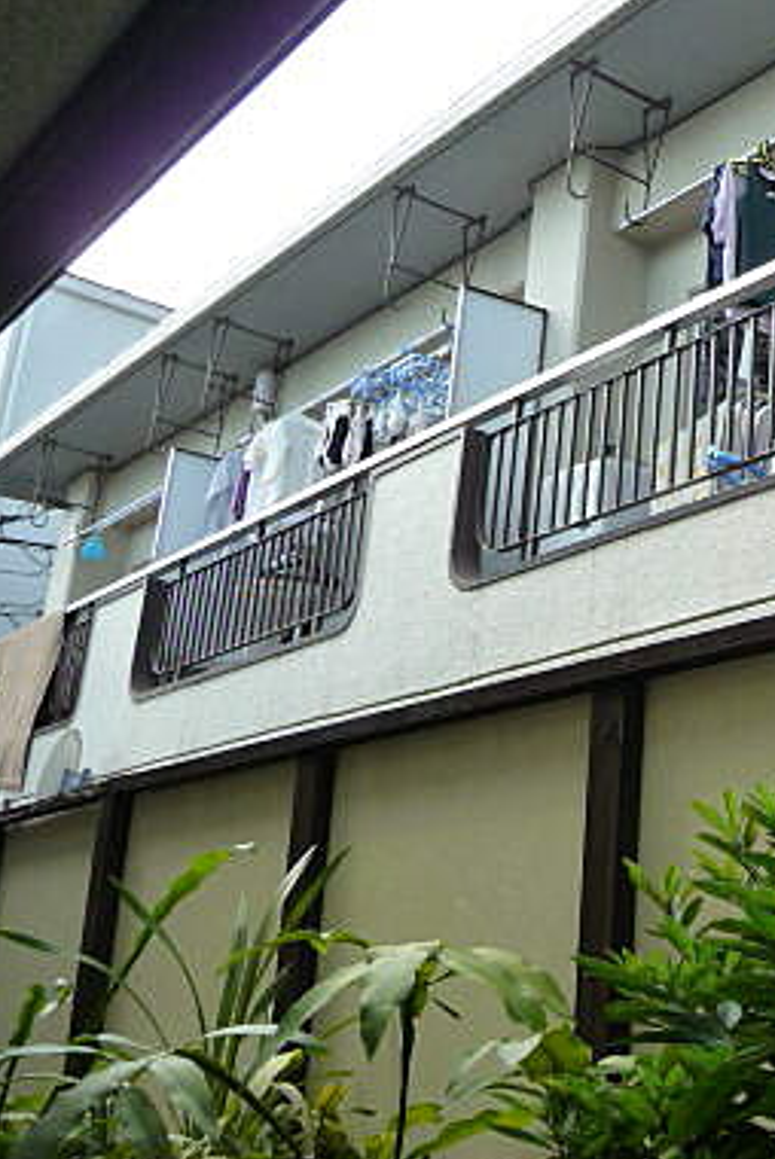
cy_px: 476
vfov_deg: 40.2
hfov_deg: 24.6
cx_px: 961
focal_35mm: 49
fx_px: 1579
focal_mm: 4.7
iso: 160
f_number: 3.3
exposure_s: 1/320
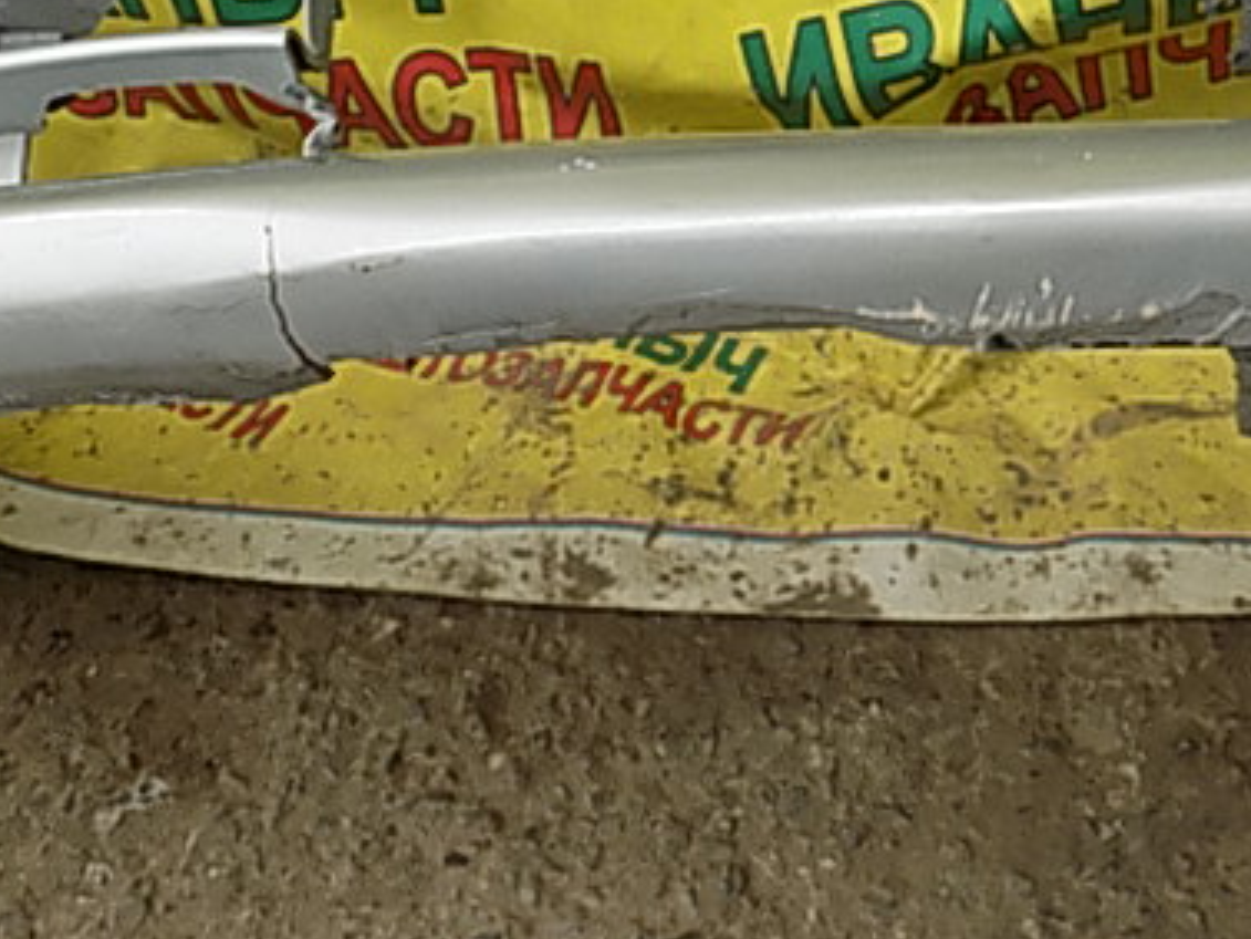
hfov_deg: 46.9
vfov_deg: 36.4
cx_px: 859
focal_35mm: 39
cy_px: 305
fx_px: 1410
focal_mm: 4
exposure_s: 1/320
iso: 80
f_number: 3.1
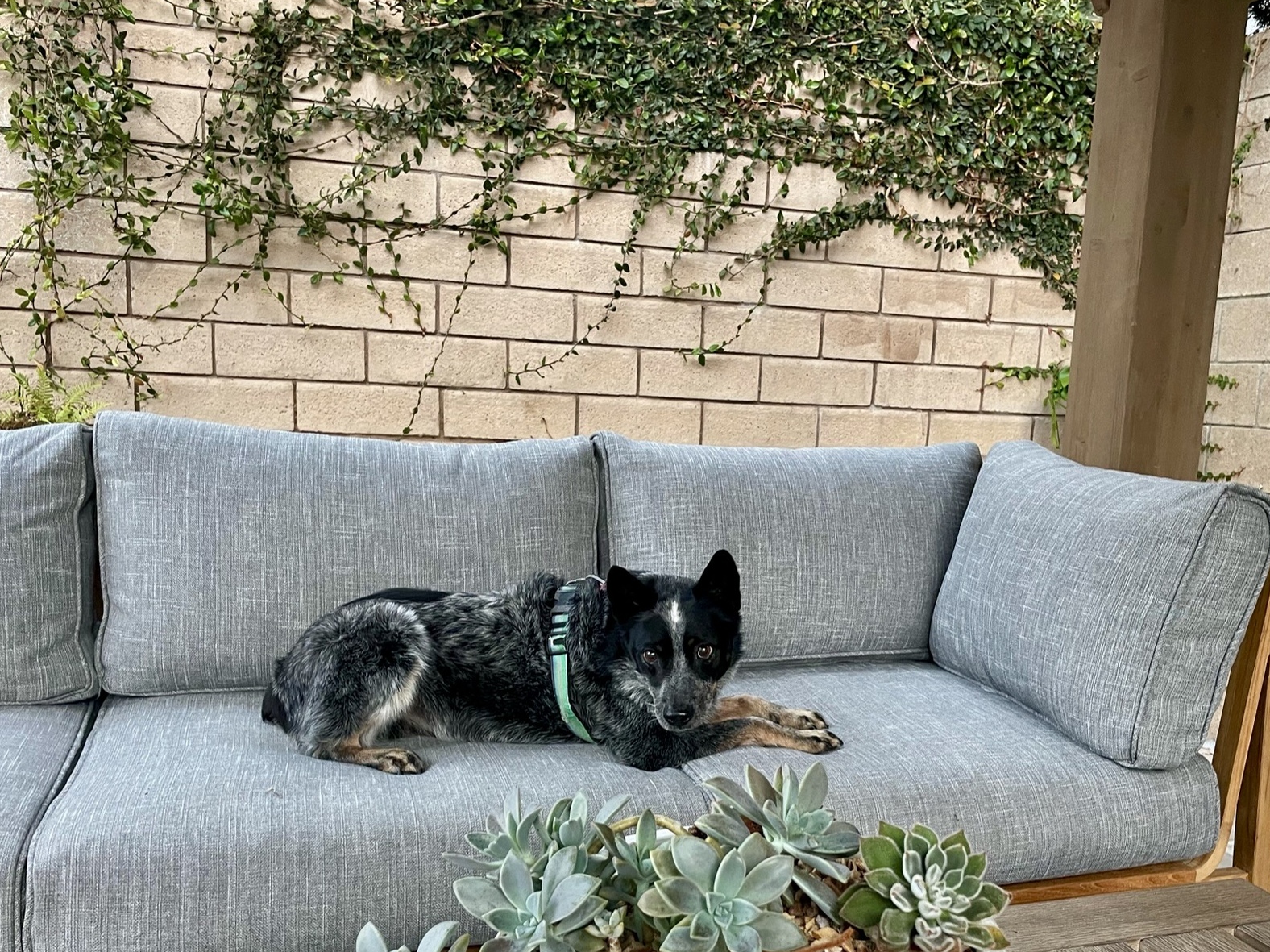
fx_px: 1210
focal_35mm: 33
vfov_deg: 42.6
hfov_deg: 55.2
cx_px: 715
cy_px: 600
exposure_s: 1/60
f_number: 1.6
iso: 160
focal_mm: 4.2
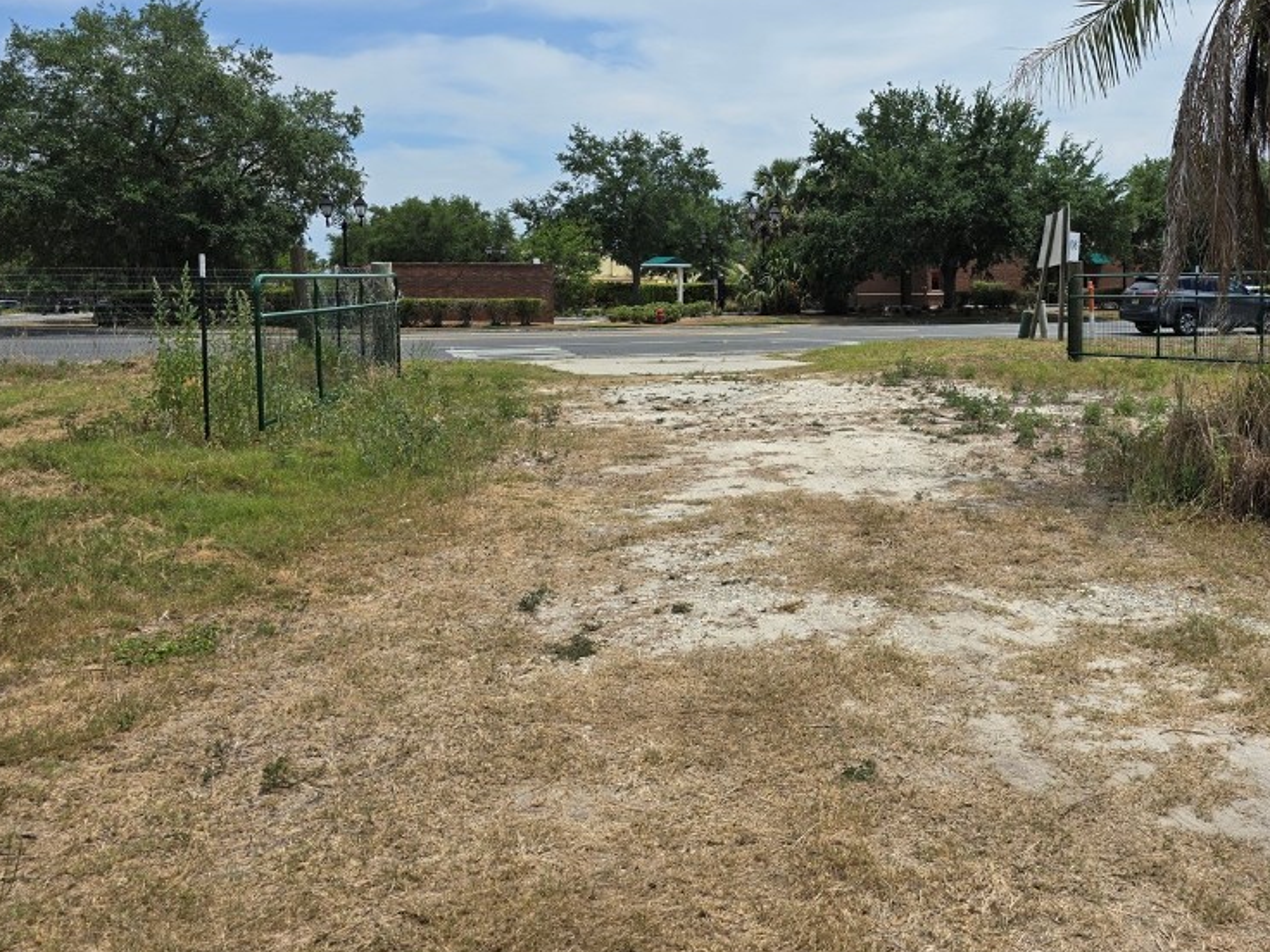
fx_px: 1174
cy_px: 336
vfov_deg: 43.7
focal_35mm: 32
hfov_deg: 55.7
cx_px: 839
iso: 12
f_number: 1.7
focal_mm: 6.3
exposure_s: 1/1160
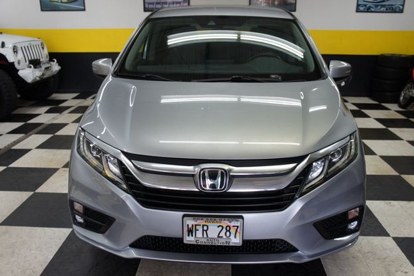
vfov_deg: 42.3
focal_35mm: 31
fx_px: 356
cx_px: 212
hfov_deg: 60.3
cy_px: 142
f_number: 4.5
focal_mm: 20
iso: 200
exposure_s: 1/40
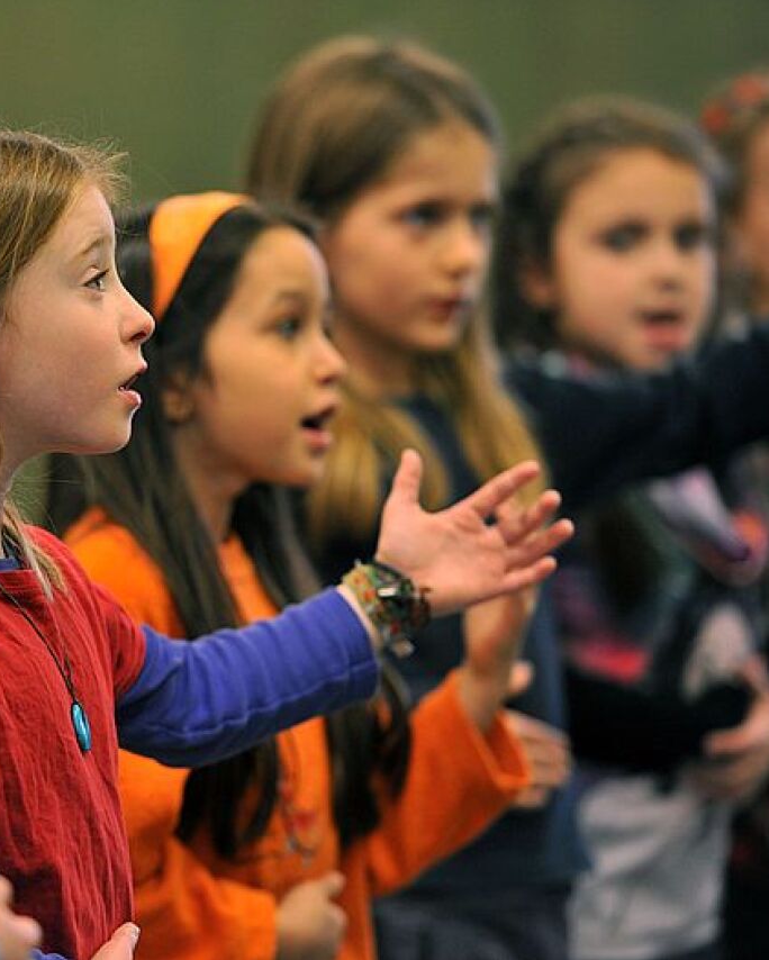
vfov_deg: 8.0
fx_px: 6880
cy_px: 477
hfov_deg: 6.4
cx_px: 69
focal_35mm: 242
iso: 1250
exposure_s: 1/160
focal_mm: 170
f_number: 2.8
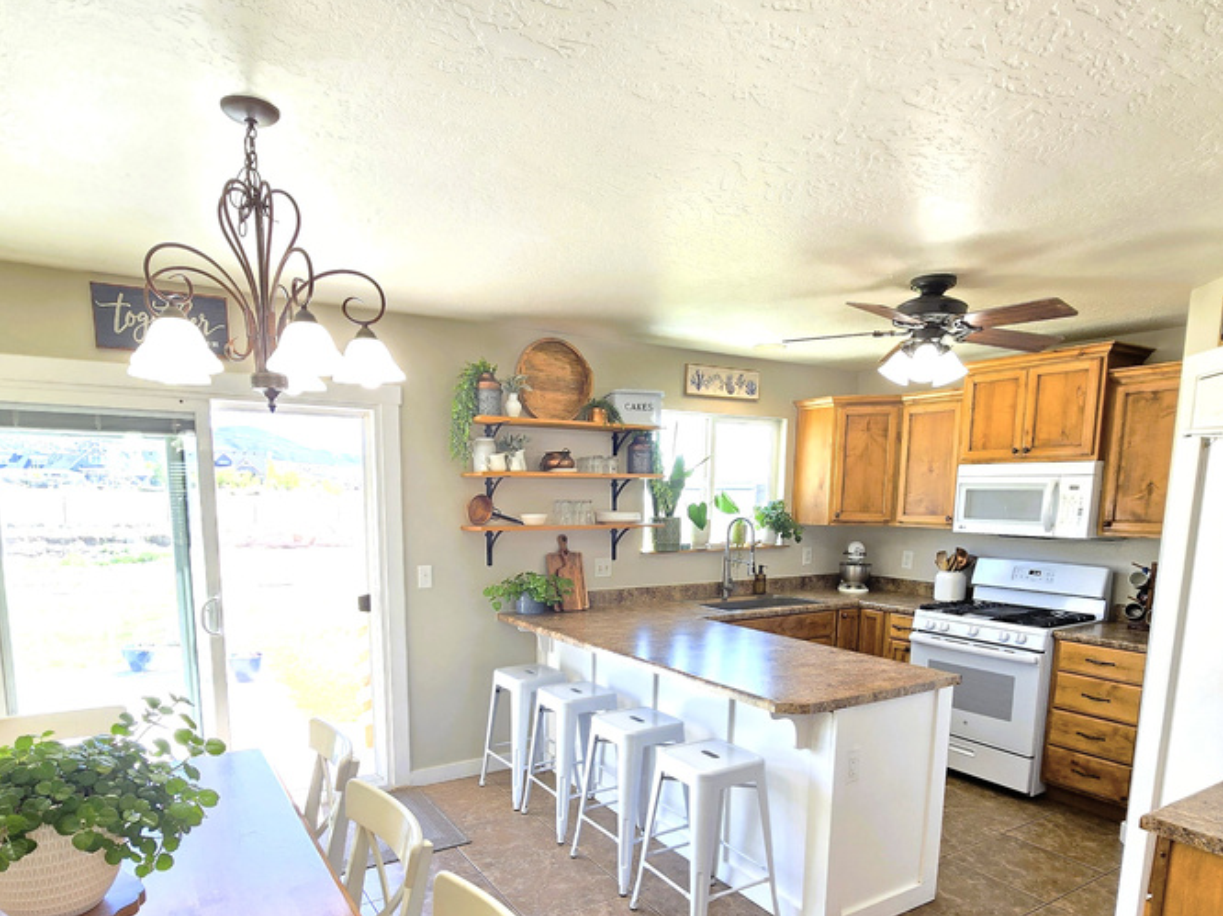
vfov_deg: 64.3
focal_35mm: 20
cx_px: 588
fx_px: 706
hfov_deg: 81.7
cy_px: 609
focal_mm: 2.2
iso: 64
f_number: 2.2
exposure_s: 1/60
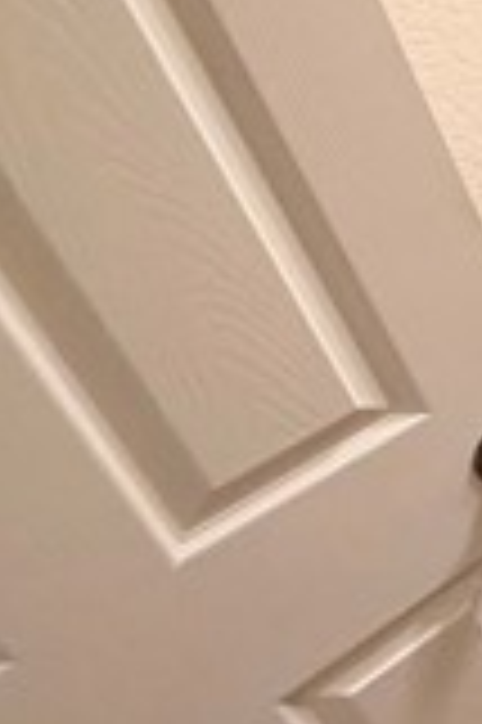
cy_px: 54
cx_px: 1288
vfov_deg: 32.6
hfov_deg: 13.2
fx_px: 1167
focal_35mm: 58
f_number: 2.2
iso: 320
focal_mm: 2.22
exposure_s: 1/60
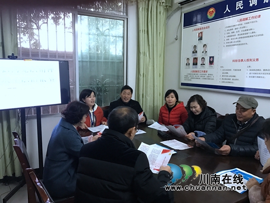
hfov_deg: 63.4
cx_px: 135
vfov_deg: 49.7
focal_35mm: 28
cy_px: 102
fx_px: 218
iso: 100
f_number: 1.8
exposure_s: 1/14
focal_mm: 3.99
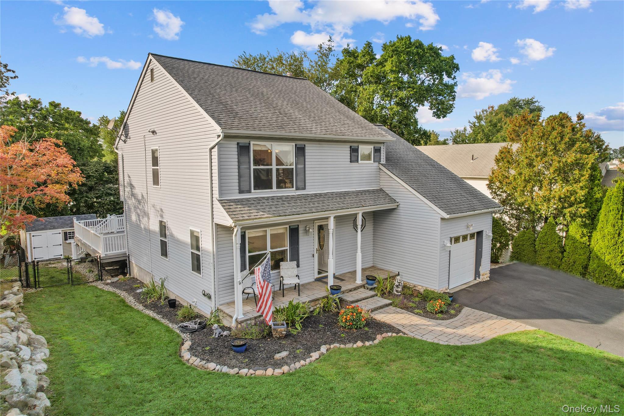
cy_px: 208
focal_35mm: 22
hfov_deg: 78.6
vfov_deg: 57.2
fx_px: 381
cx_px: 312
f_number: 2.8
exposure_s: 1/2500
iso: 110
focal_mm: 8.38
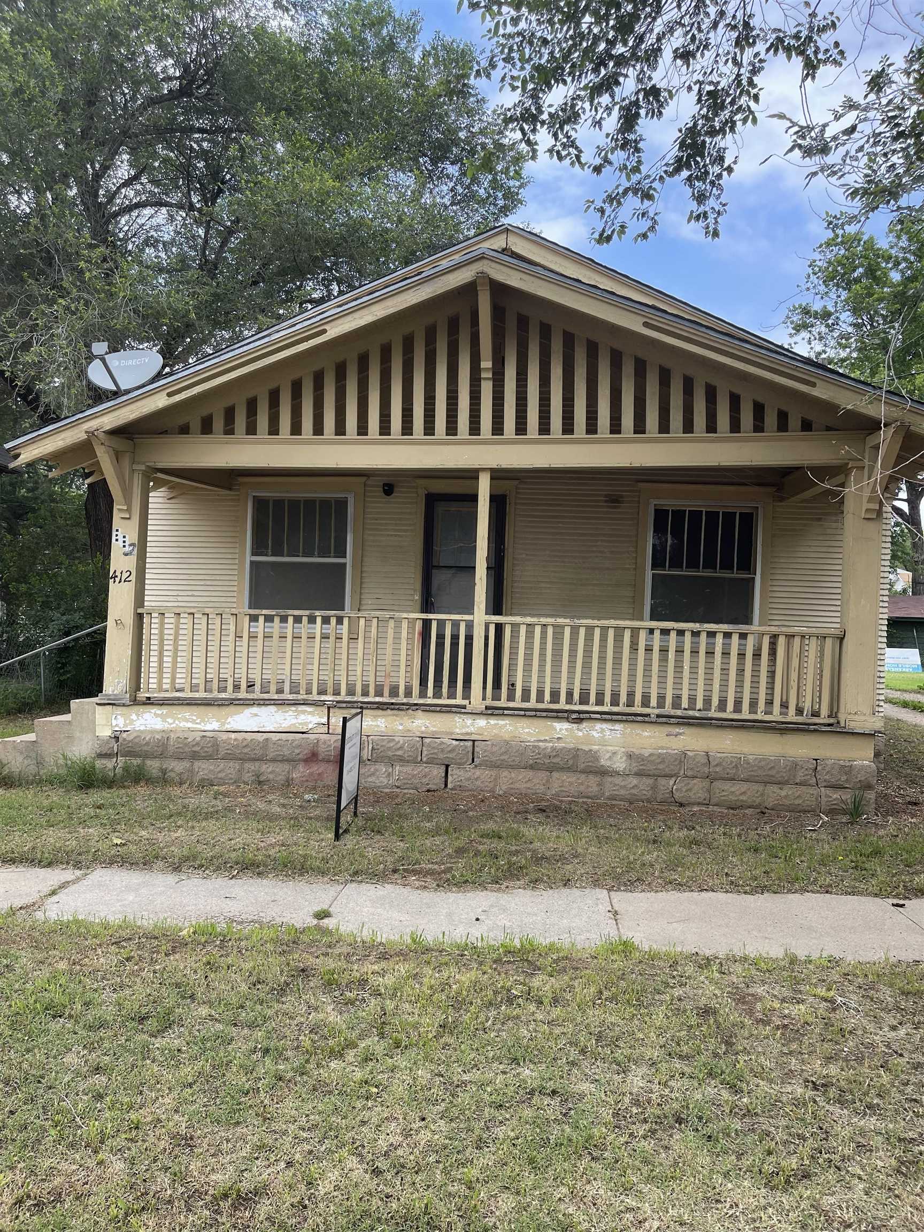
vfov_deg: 67.3
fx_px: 925
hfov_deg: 53.1
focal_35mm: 26
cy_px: 616
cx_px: 462
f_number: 1.6
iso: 32
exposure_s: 1/796
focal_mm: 5.1
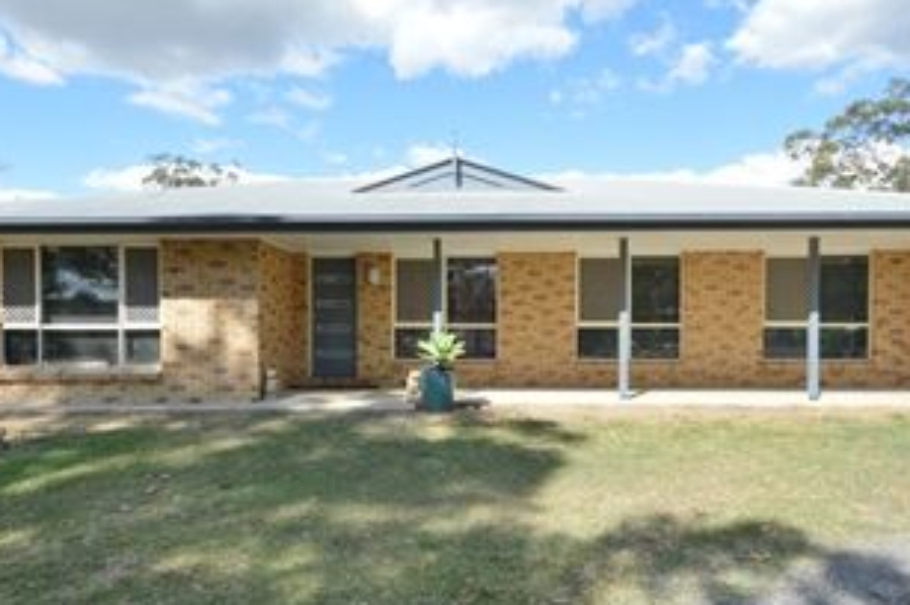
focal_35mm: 23
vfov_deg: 55.0
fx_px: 581
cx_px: 451
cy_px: 319
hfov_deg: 76.2
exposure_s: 1/200
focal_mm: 10
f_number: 7.1
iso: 100
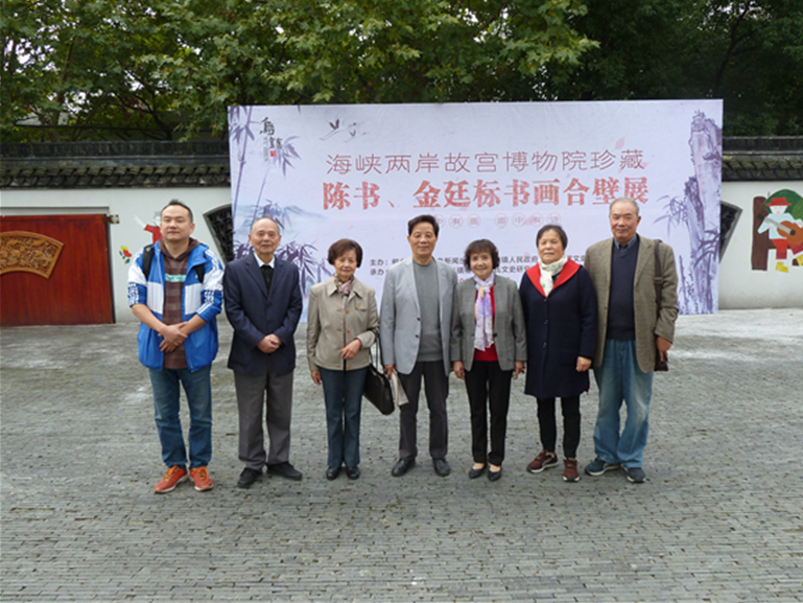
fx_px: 603
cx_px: 417
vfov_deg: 53.1
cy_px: 291
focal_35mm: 26
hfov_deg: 67.3
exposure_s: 1/160
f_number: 4
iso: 80
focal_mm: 4.1
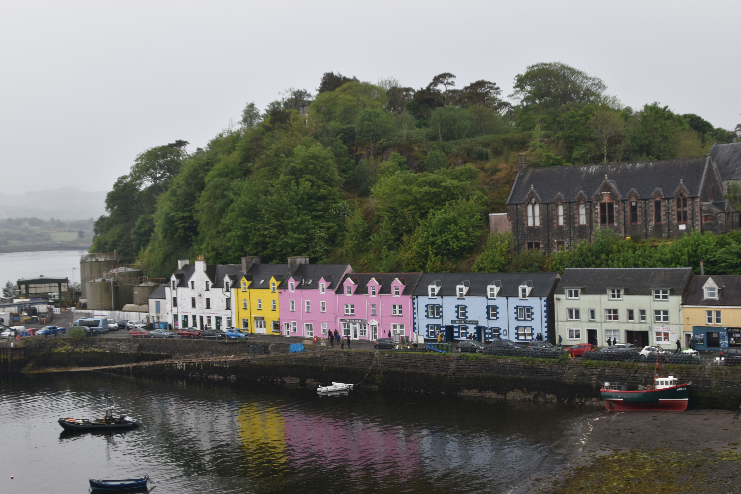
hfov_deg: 33.4
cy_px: 247
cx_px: 370
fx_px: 1235
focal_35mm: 60
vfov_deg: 22.6
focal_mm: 40
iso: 220
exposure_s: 1/60
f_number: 8
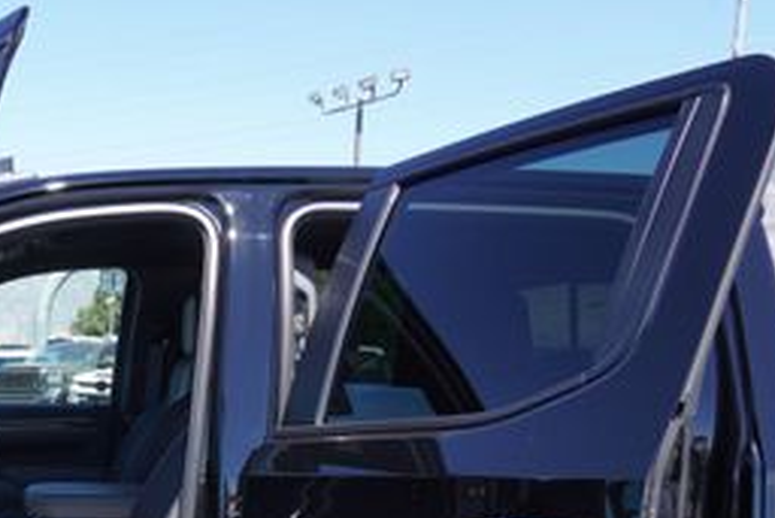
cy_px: 624
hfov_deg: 30.7
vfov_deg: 21.1
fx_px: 1292
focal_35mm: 60
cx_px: -24
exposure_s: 1/125
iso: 100
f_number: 5.6
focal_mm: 16
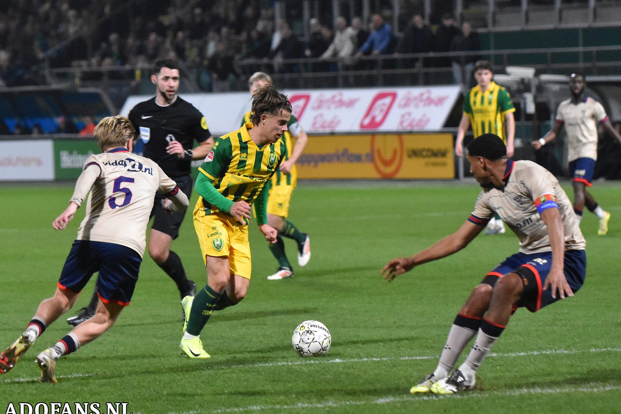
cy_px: 204
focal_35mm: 187
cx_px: 301
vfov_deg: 7.3
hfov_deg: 11.0
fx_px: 3225
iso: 4000
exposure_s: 1/640
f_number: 2.8
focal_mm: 120
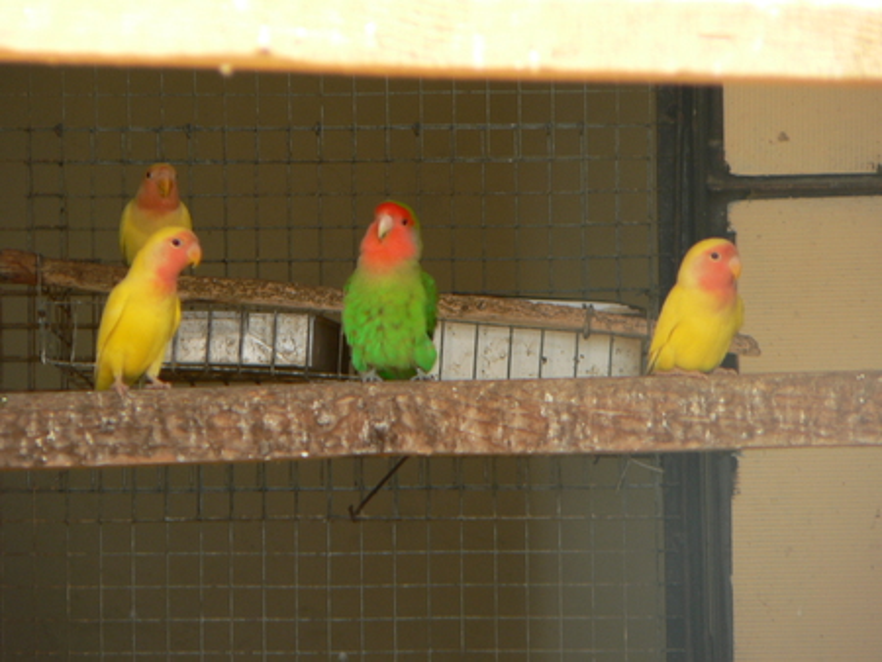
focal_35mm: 432
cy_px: 331
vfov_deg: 3.4
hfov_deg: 4.6
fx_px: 11013
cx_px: 441
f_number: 4
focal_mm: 72
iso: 80
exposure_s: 1/100
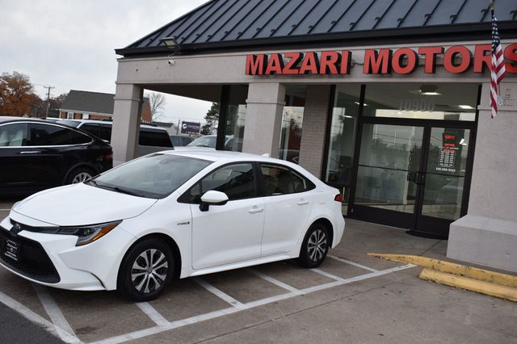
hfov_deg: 51.3
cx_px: 258
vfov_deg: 35.5
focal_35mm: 38
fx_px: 538
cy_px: 172
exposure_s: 1/125
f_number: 5.6
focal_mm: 25
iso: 250
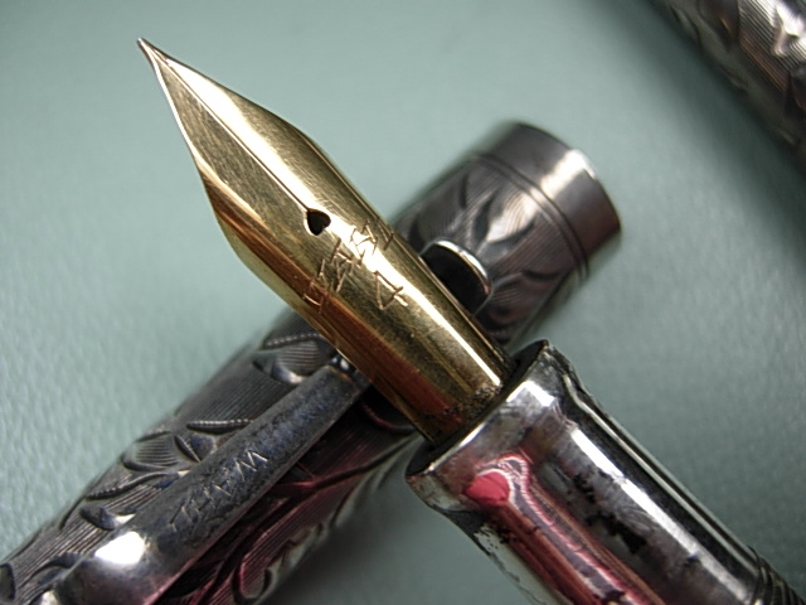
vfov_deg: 39.7
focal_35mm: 36
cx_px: 403
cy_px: 302
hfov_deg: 51.4
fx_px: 838
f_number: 2.7
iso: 50
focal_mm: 7.5
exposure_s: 1/24.6
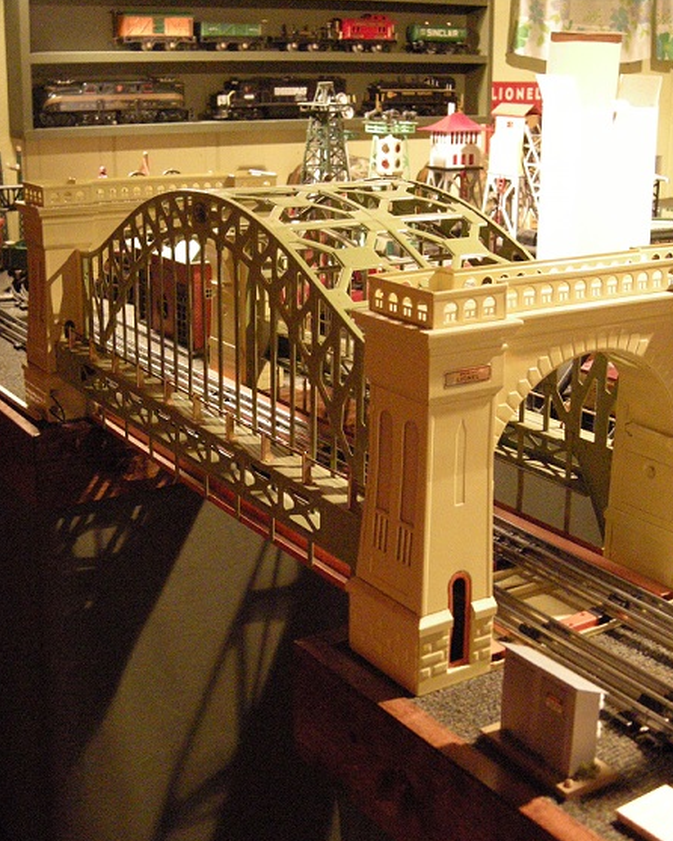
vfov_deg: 40.3
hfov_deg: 32.8
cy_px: 422
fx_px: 1145
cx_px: 338
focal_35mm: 46
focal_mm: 7.5
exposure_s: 1/8
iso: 737
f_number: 2.7
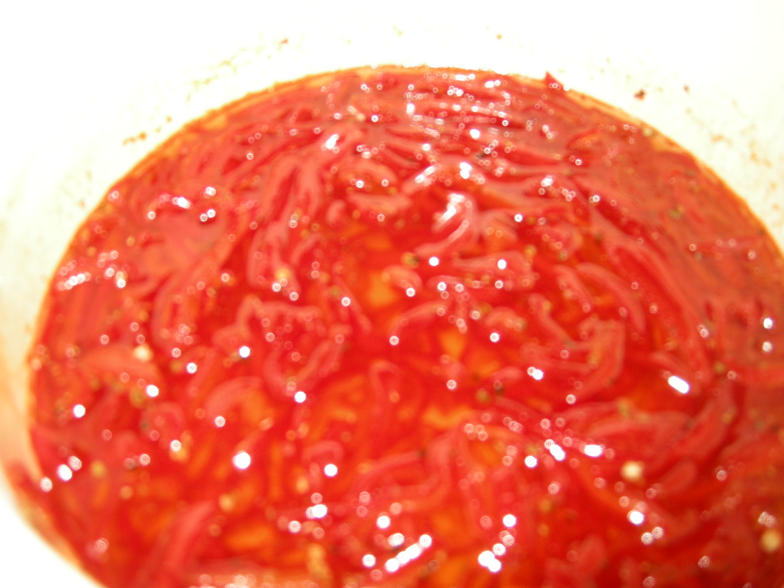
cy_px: 294
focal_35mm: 35
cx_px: 392
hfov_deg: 52.6
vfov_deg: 40.7
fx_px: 793
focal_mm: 7.5
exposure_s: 1/60
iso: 64
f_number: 2.7
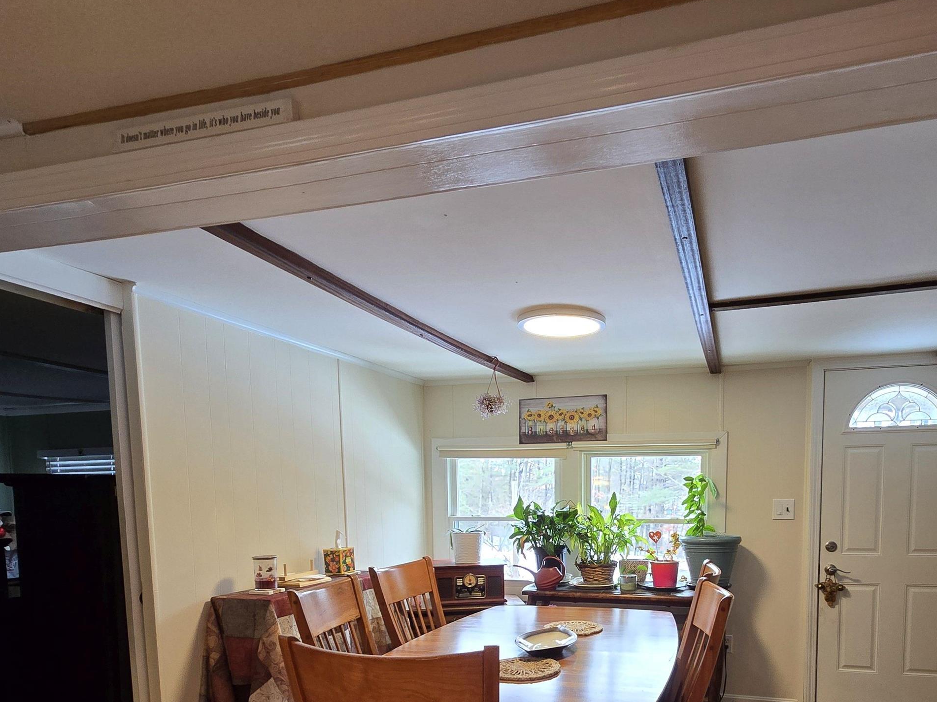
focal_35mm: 21
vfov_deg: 58.5
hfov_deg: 77.8
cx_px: 574
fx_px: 568
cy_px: 562
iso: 125
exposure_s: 1/60
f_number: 2.2
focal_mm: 2.2
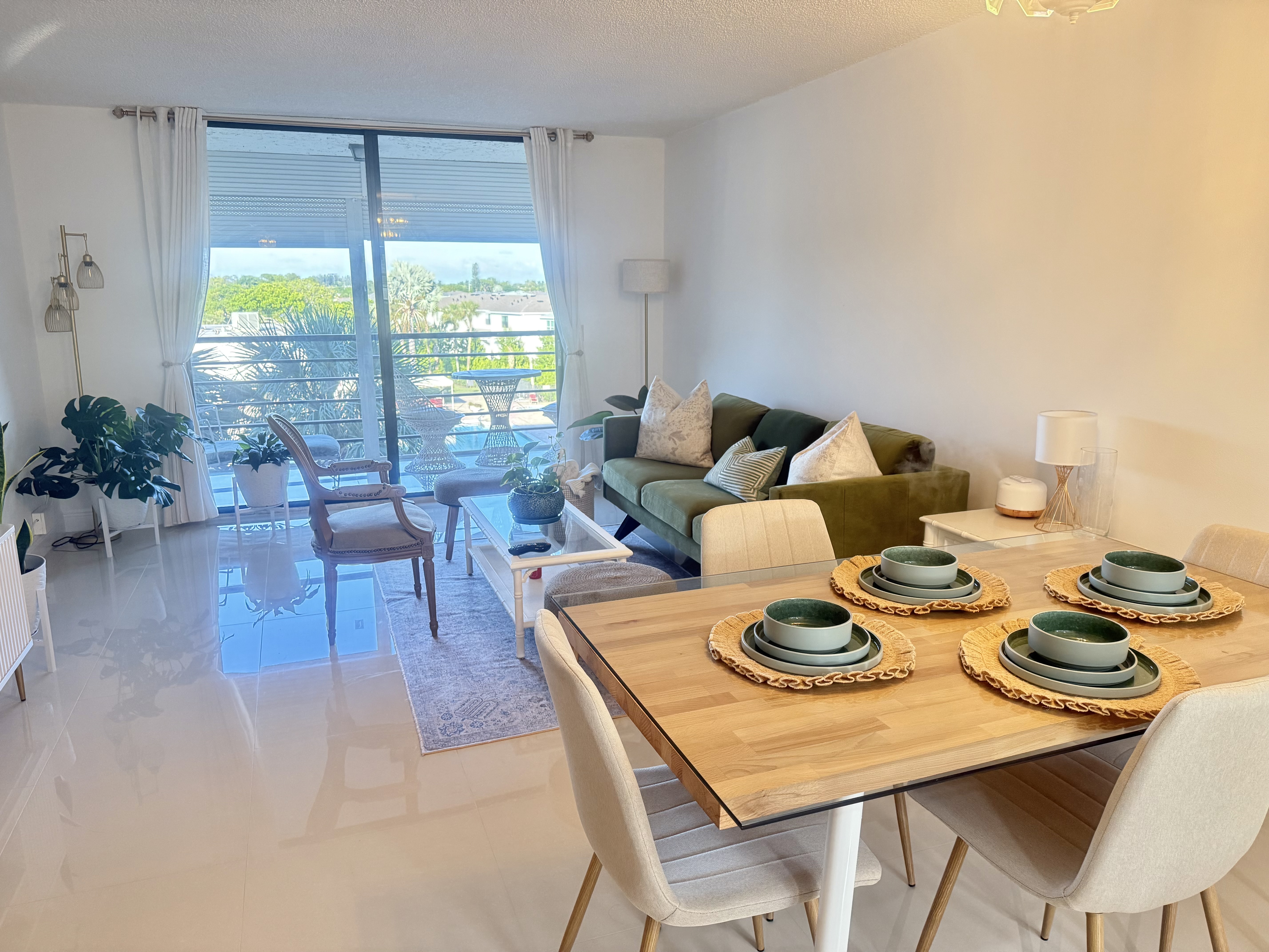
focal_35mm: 24
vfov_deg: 56.8
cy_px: 476
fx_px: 880
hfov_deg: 71.6
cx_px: 634
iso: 400
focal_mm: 6.76
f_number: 1.78
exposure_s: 1/120
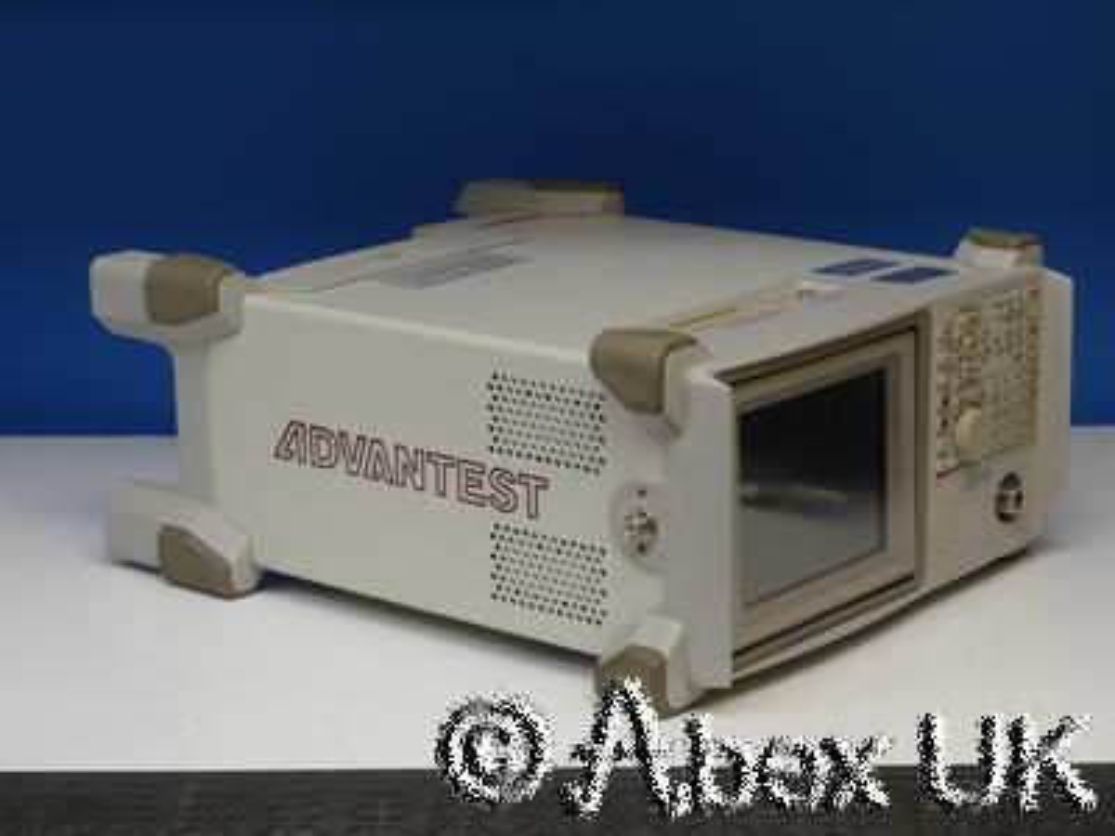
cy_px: 418
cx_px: 558
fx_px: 2577
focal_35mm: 80
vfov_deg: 18.4
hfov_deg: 24.4
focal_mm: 40
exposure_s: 1/20
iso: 400
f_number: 9
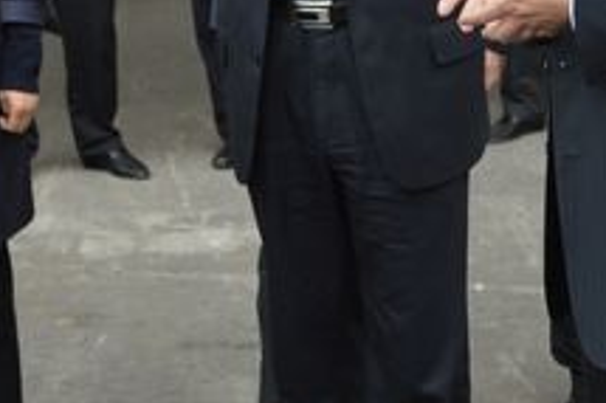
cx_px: 299
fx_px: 2042
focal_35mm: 121
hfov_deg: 16.9
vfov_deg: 11.2
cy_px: -3
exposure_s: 1/60
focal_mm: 29
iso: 400
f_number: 4.5
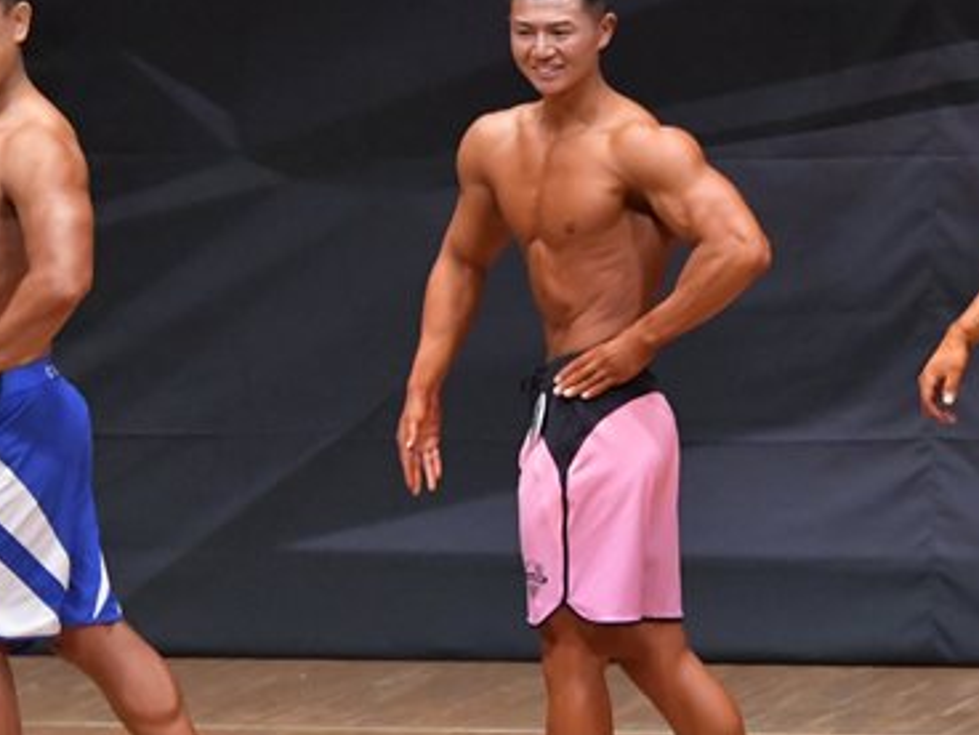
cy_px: 466
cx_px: 478
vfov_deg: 3.3
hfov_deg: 4.3
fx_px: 12896
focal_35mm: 456
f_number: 5.6
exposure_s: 1/400
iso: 6400
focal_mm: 150
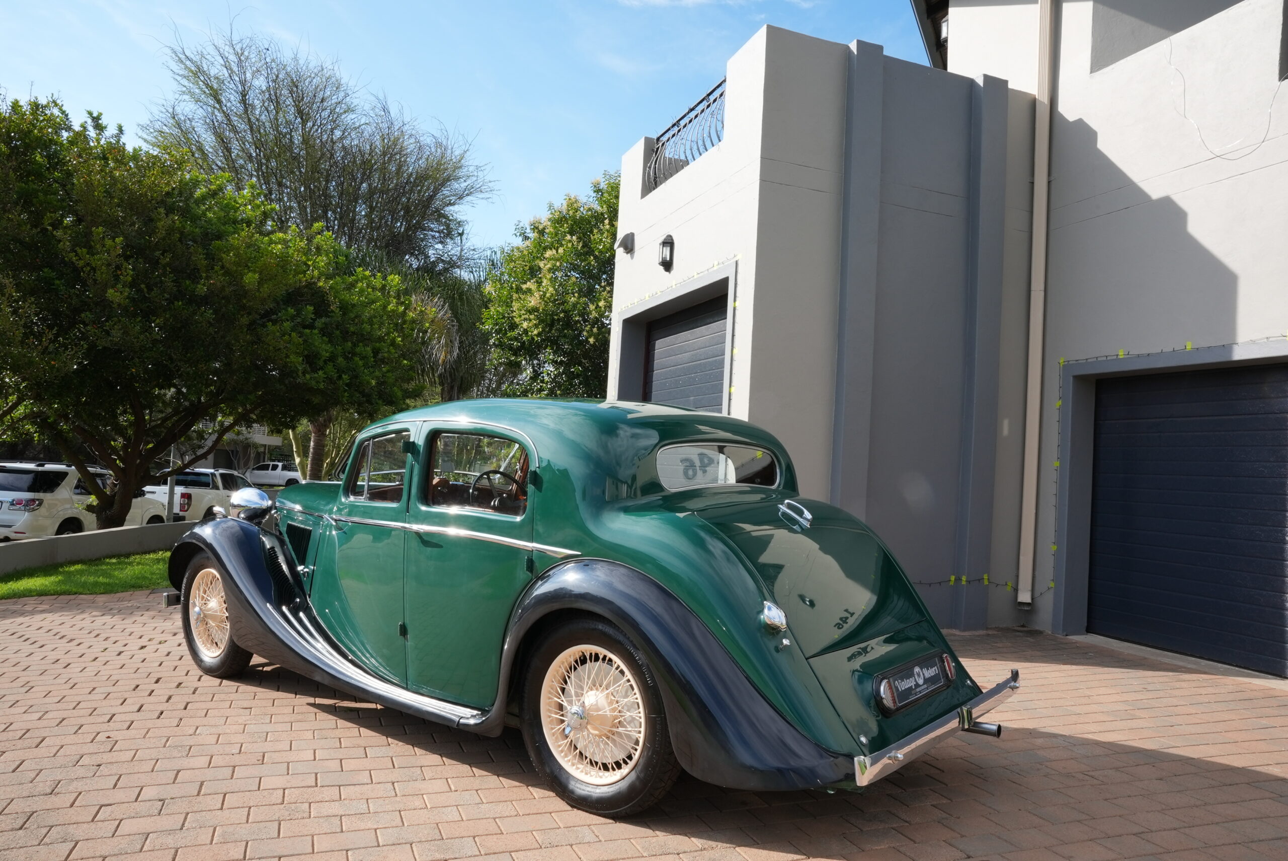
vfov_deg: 50.0
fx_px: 924
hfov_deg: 69.8
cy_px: 430
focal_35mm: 26
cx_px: 644
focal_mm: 25.8
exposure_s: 1/60
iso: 400
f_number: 22
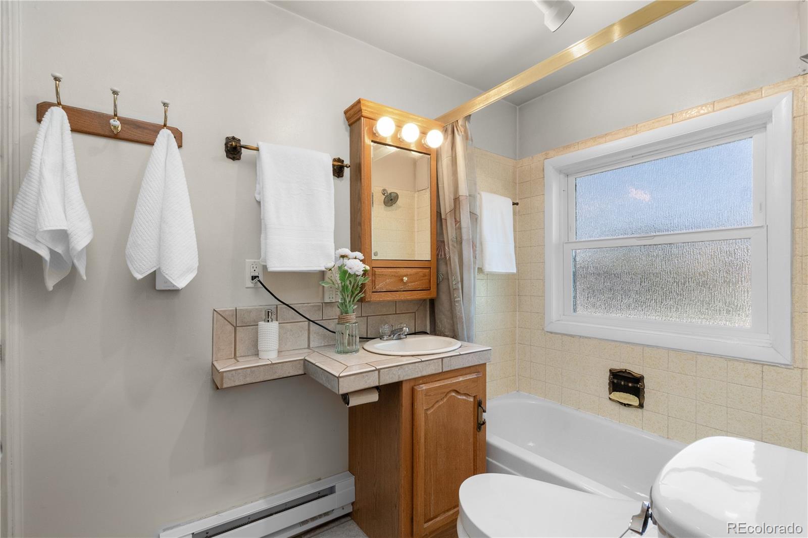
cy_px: 269
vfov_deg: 77.3
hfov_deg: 100.4
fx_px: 337
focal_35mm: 15
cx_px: 404
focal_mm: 10
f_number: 9
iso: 200
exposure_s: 1/3
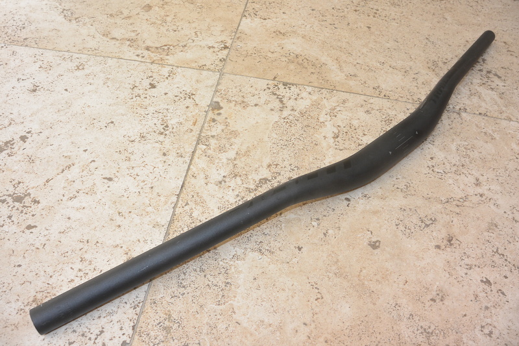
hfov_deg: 63.7
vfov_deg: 44.9
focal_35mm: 29
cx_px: 260
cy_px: 173
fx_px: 418
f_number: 8
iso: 160
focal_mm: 11
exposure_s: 1/60
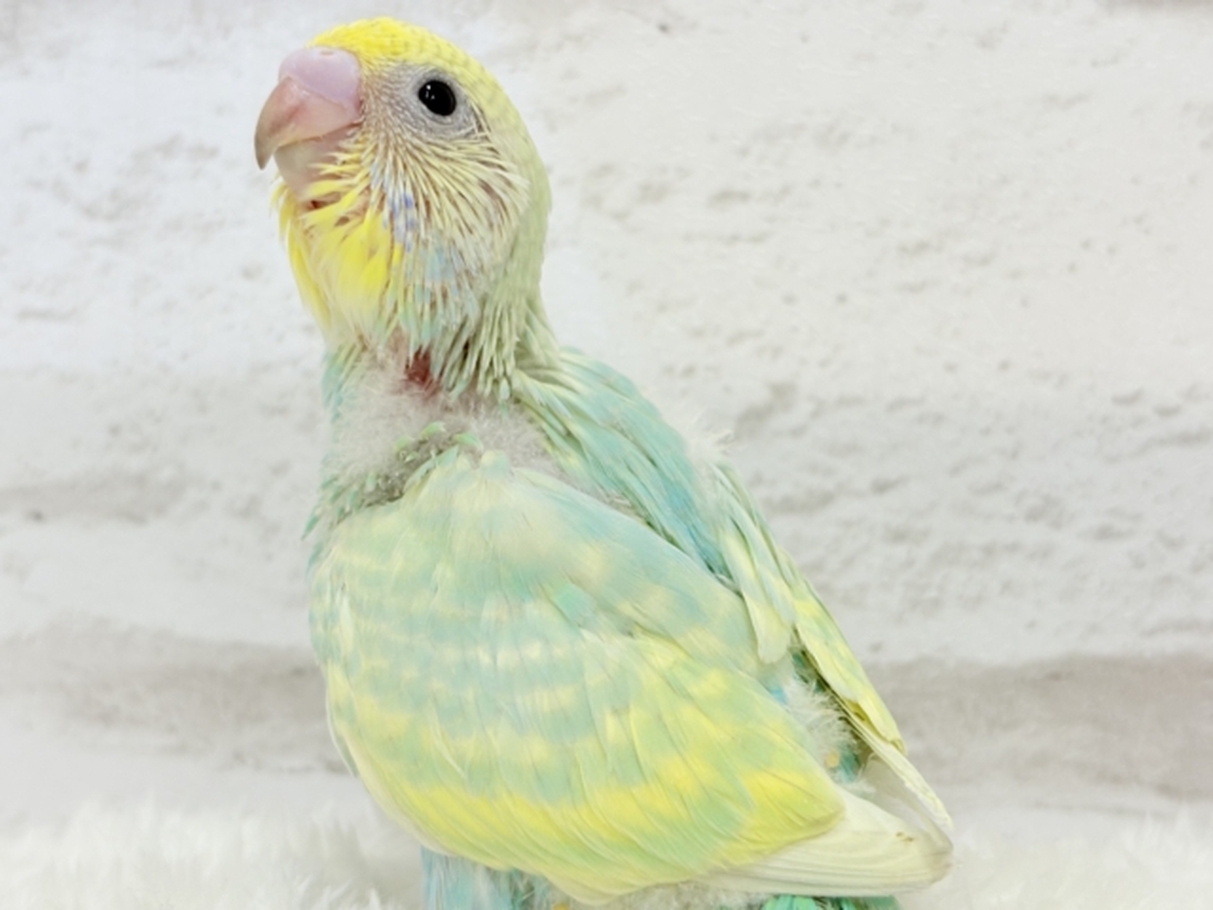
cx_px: 606
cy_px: 455
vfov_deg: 28.0
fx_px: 1822
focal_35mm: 52
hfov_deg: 36.8
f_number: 1.6
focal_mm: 5.96
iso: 50
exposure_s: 1/50
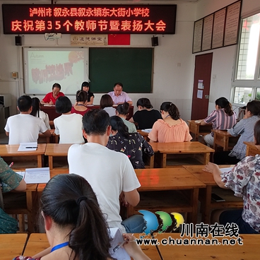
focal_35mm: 36
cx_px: 88
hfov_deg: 45.4
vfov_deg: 46.0
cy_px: 130
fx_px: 306
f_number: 1.8
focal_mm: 3.95
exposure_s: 1/100
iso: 84
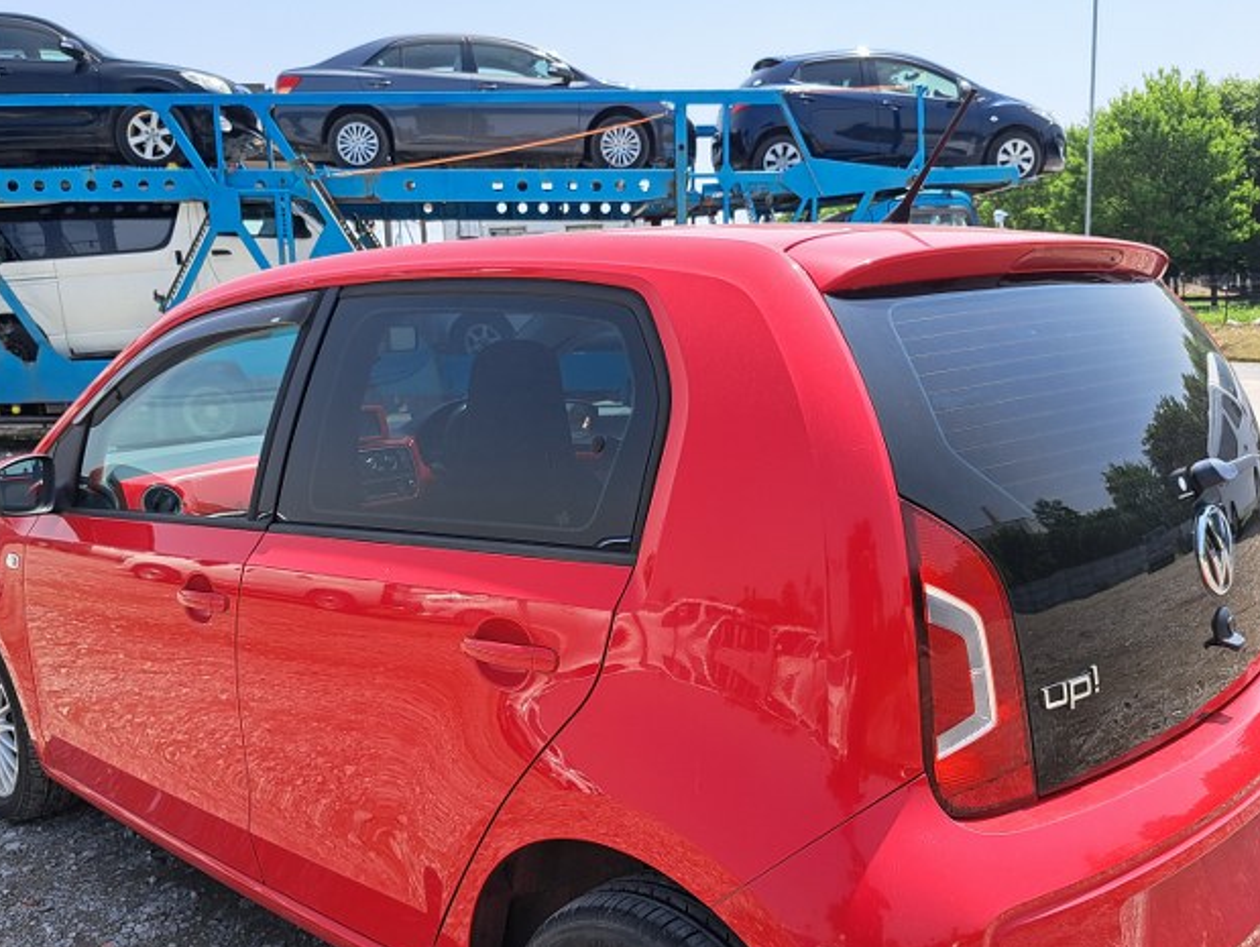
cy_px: 509
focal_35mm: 31
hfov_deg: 58.3
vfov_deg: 45.4
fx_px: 1129
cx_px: 609
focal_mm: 5.23
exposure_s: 1/679
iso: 50
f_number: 1.8
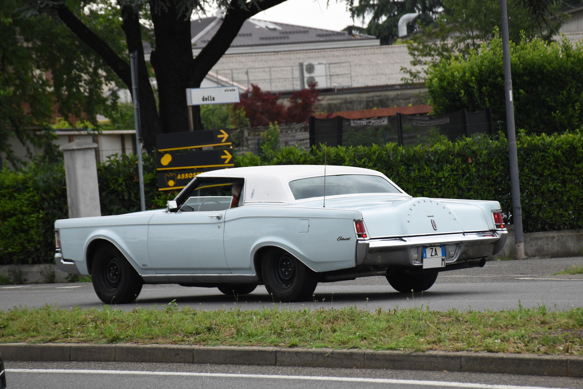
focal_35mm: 157
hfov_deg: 13.1
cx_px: 292
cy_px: 194
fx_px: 2542
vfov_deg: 8.7
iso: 1000
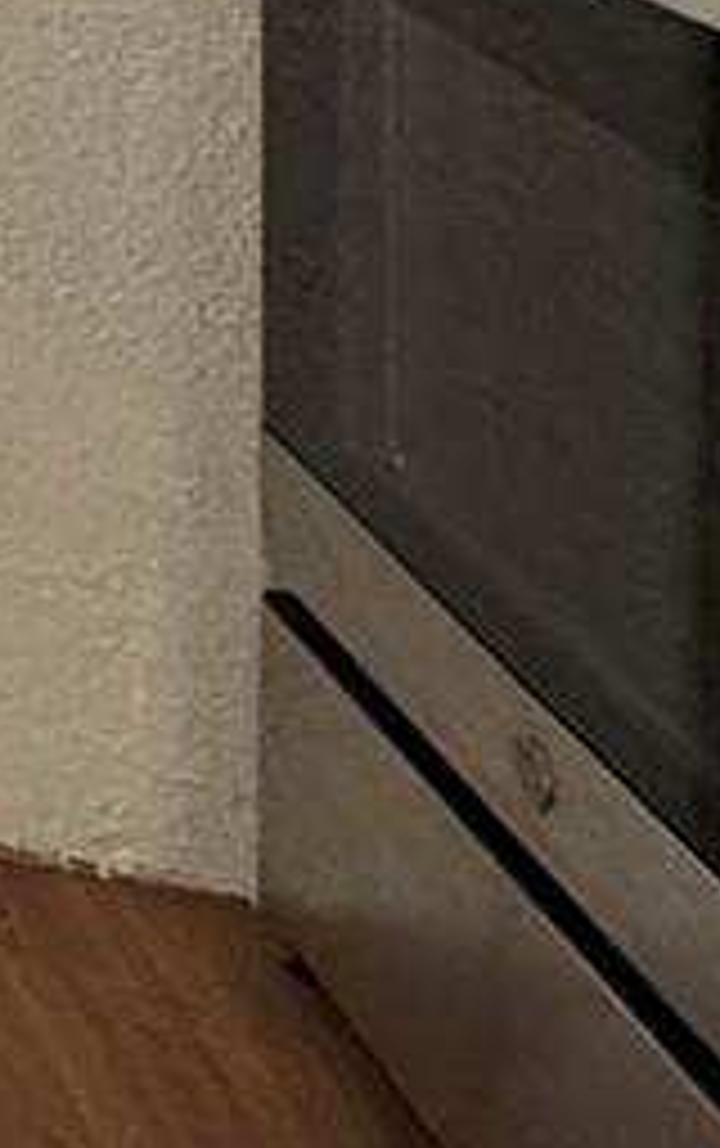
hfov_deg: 7.3
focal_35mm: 93
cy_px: -747
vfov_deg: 18.7
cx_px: -2470
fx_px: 2912
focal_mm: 2.22
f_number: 2.2
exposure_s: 1/120
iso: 250
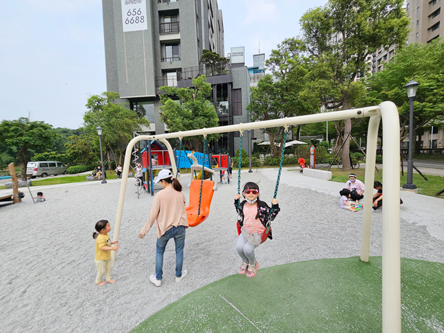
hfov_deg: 106.2
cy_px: 166
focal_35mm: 13
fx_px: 167
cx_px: 222
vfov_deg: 89.9
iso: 50
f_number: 2.2
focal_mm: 2.2
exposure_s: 1/709
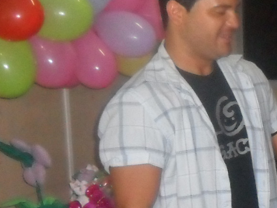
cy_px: 121
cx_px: 393
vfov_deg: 15.6
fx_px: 761
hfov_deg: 18.7
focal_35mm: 95
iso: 400
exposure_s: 1/45
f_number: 3.5
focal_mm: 4.9
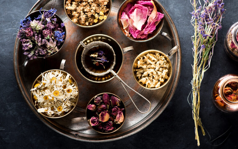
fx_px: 895
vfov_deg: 9.5
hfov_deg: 15.1
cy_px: 54
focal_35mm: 138
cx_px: 136
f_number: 5.6
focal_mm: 105
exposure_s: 1/125
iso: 100
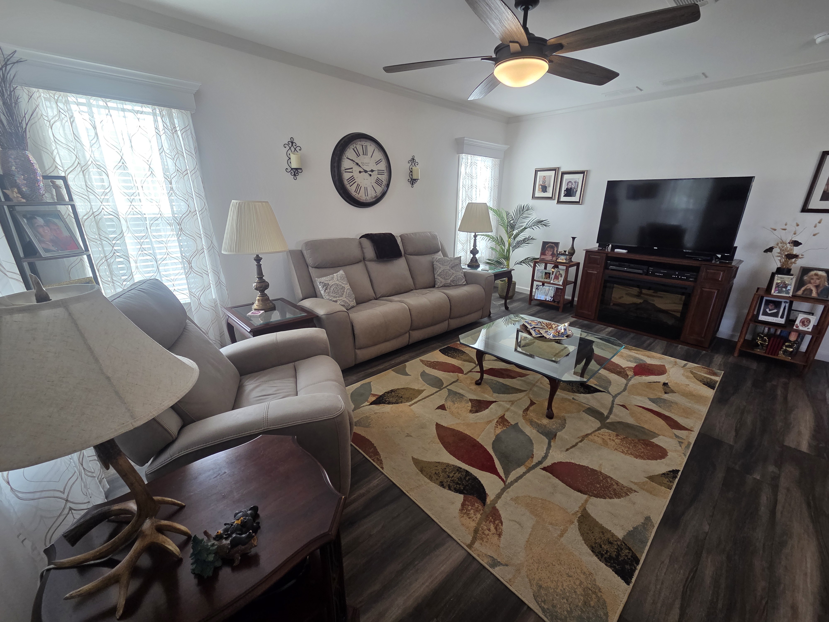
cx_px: 414
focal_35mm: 13
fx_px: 311
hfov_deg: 106.2
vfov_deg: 89.9
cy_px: 311
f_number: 2.2
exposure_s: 1/120
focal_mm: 2.2
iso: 125
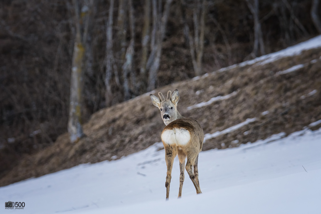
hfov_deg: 3.9
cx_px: 160
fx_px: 4681
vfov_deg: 2.6
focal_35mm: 525
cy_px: 107
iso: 1250
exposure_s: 1/500
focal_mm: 350
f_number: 7.1
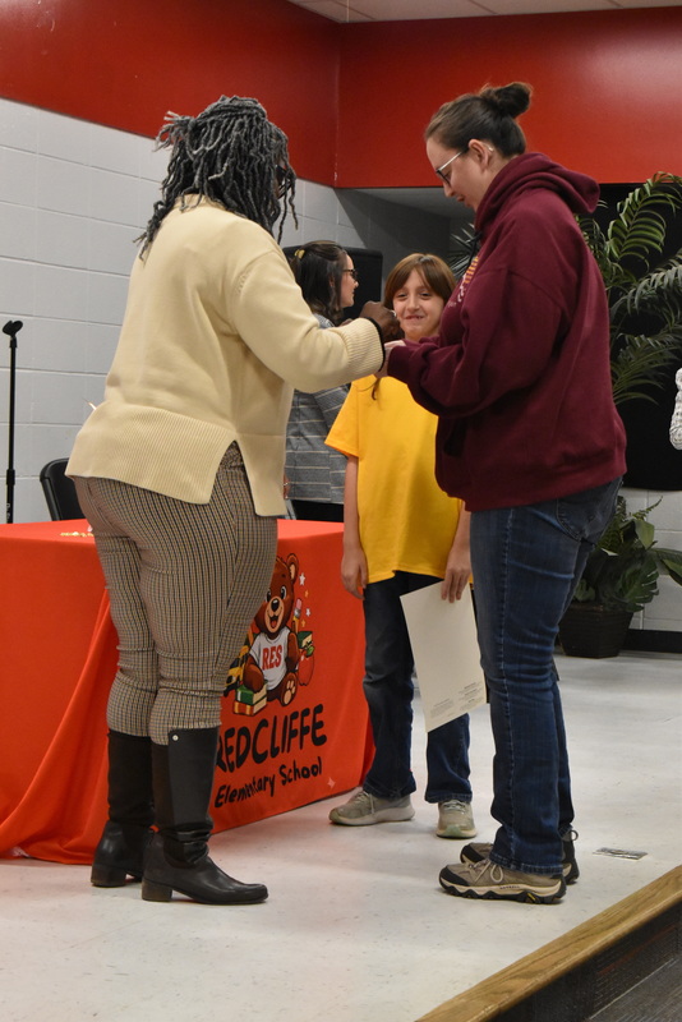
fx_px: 2342
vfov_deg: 24.6
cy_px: 511
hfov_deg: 16.6
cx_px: 341
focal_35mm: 82
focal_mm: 55
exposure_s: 1/100
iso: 4000
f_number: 7.1
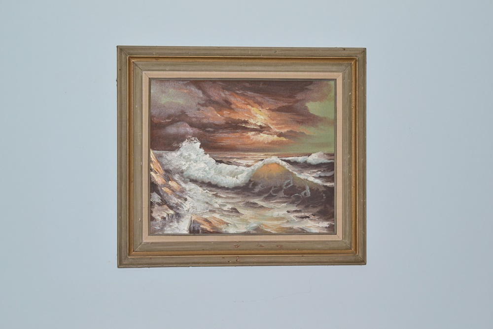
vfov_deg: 22.6
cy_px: 164
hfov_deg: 33.4
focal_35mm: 60
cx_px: 246
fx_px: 822
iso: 180
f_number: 8
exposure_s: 1/60
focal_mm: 40
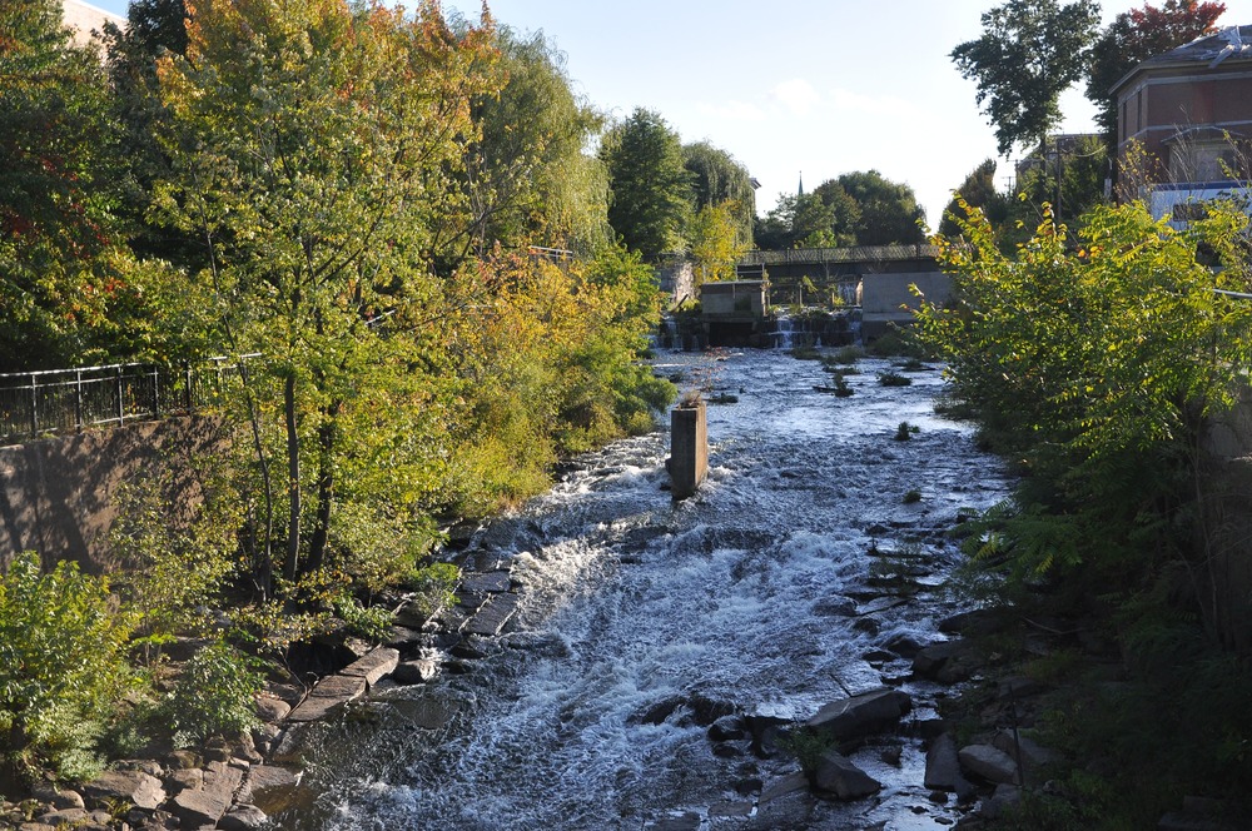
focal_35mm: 51
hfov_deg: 38.9
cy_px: 416
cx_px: 626
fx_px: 1771
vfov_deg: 26.4
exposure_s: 1/500
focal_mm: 34
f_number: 4.5
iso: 400
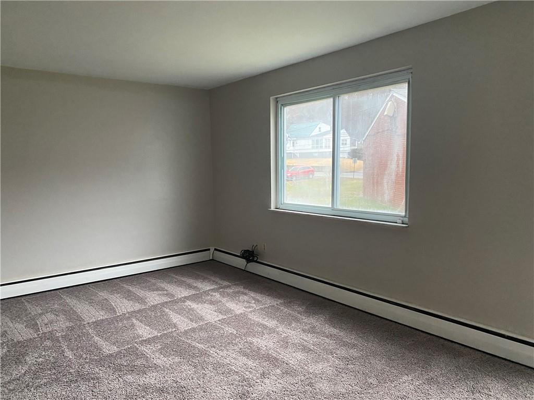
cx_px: 267
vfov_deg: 53.1
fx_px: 401
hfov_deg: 67.3
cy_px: 200
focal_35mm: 26
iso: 400
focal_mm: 4.25
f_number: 1.8
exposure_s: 1/60
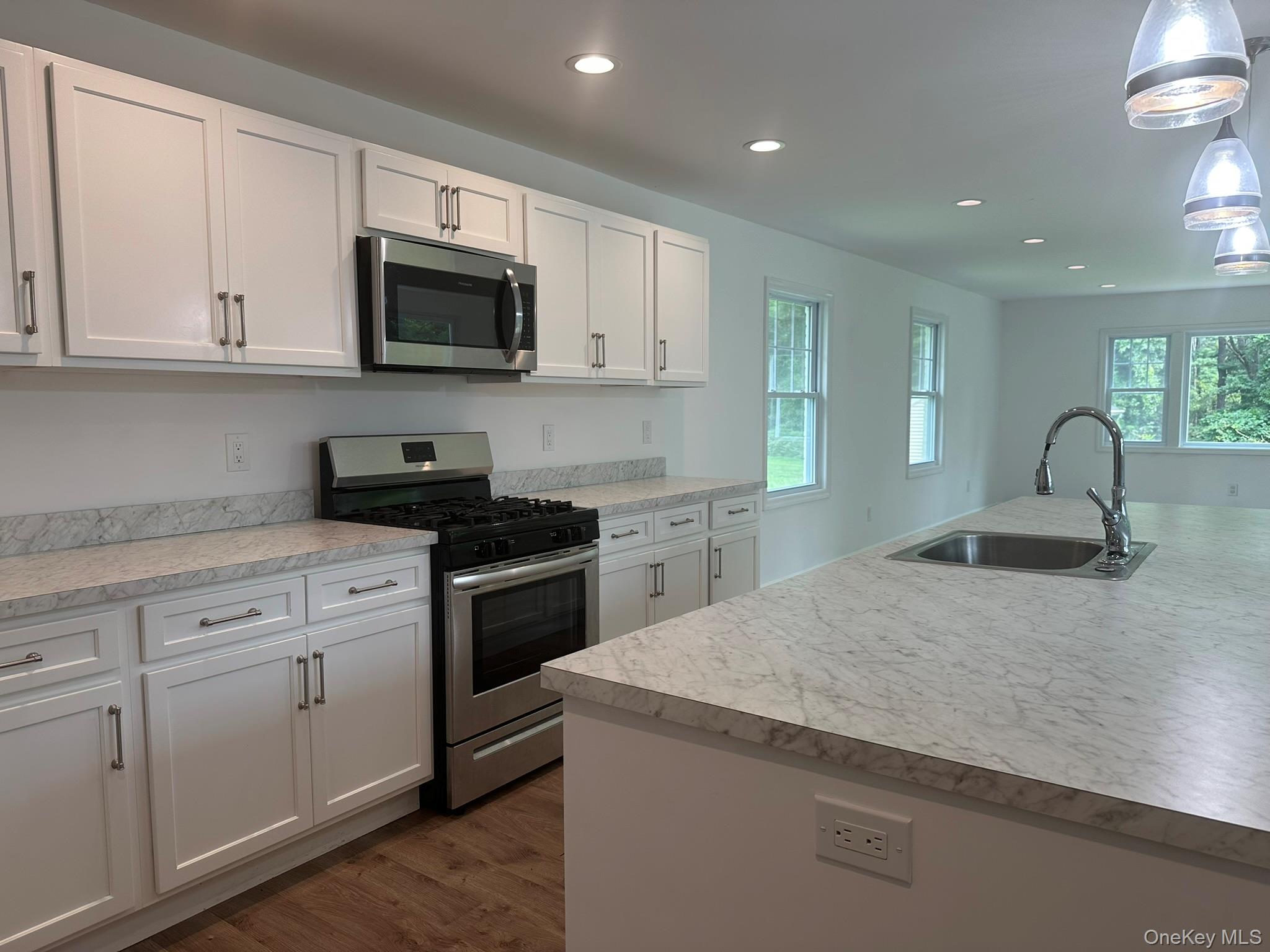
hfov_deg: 71.6
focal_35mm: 24
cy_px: 476
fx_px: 881
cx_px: 635
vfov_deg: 56.8
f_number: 1.78
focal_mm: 6.86
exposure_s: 1/120
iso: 80
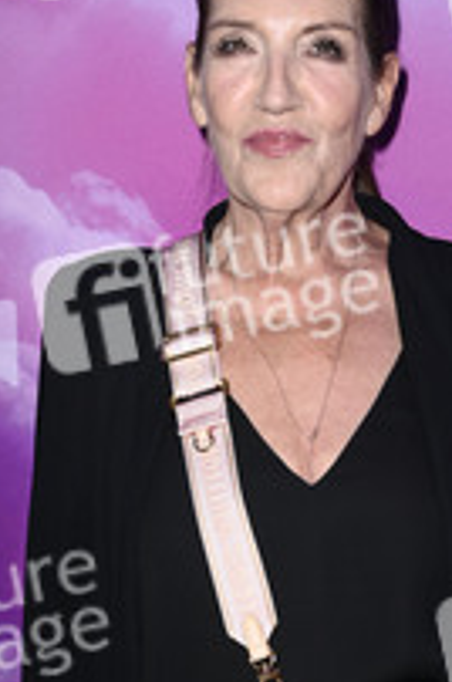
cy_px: 463
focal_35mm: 109
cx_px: 304
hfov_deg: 12.5
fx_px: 2060
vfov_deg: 18.7
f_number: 5.6
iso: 500
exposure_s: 1/250
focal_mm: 55
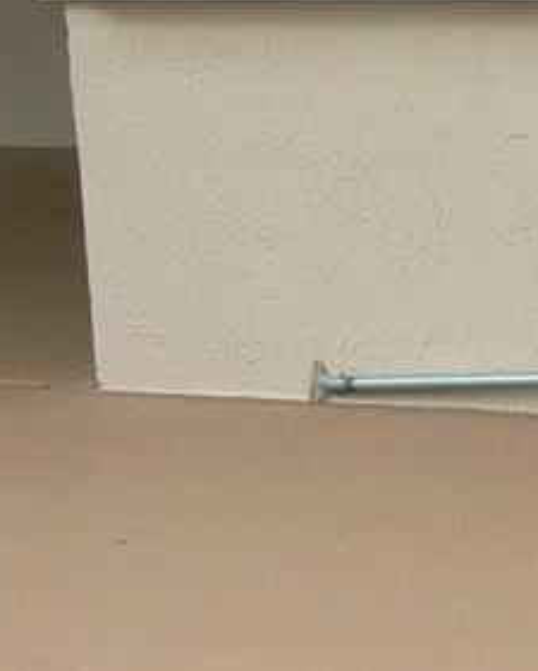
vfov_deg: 9.5
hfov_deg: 7.6
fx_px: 3979
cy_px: -155
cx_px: 854
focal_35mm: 200
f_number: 4
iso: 80
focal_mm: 6
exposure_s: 1/125
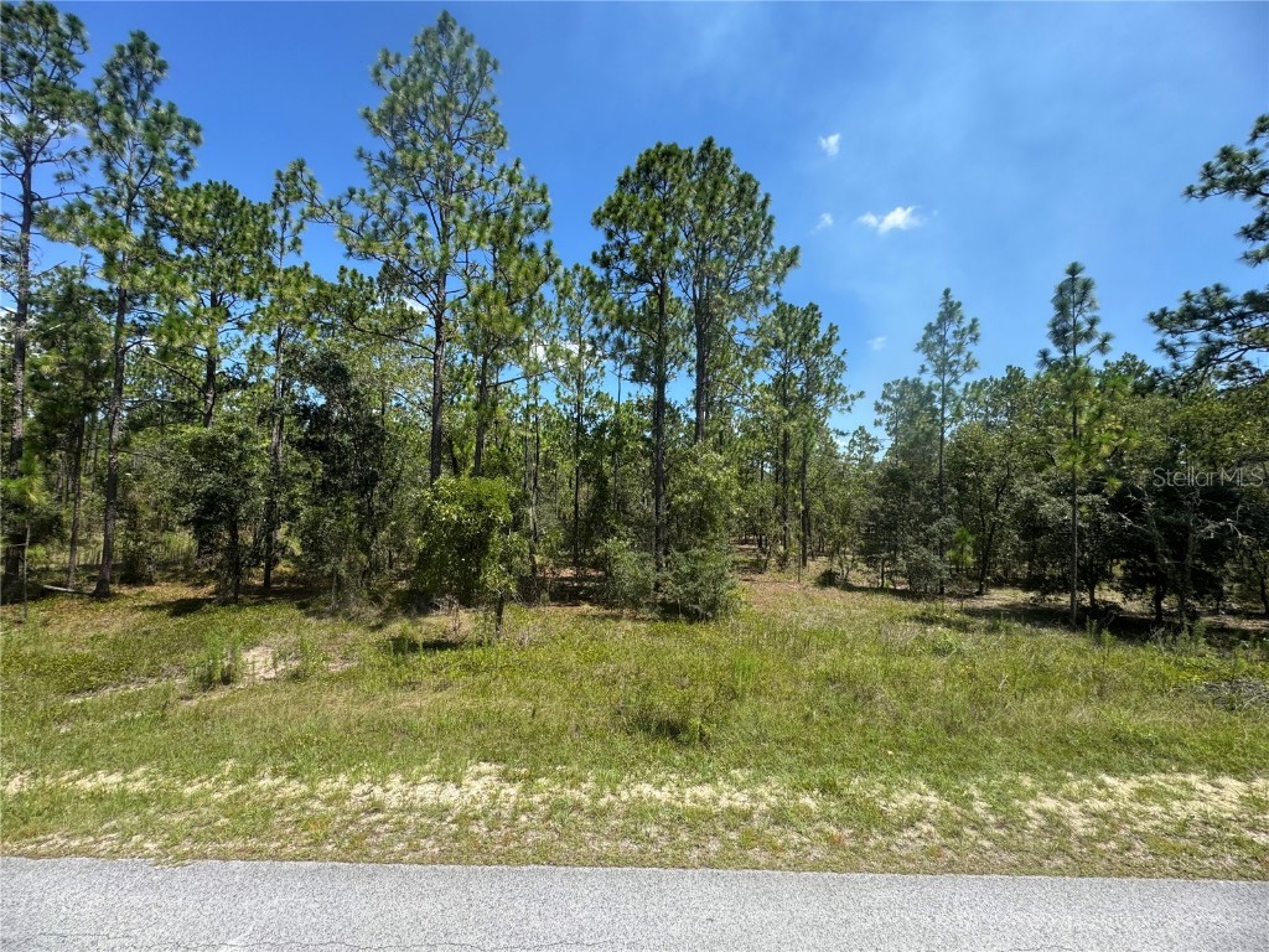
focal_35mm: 14
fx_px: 513
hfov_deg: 102.1
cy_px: 476
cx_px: 634
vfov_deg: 85.7
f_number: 2.2
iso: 40
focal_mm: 2.22
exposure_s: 1/796
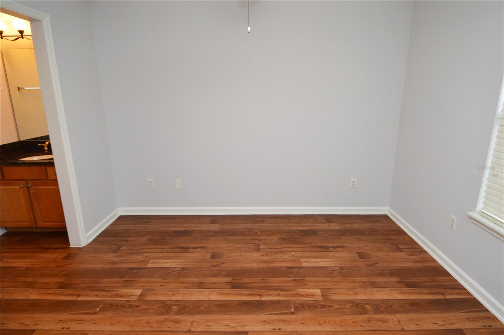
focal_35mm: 18
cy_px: 168
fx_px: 252
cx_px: 252
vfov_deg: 67.3
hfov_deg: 90.1
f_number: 4
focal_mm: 12
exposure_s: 1/60
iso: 640
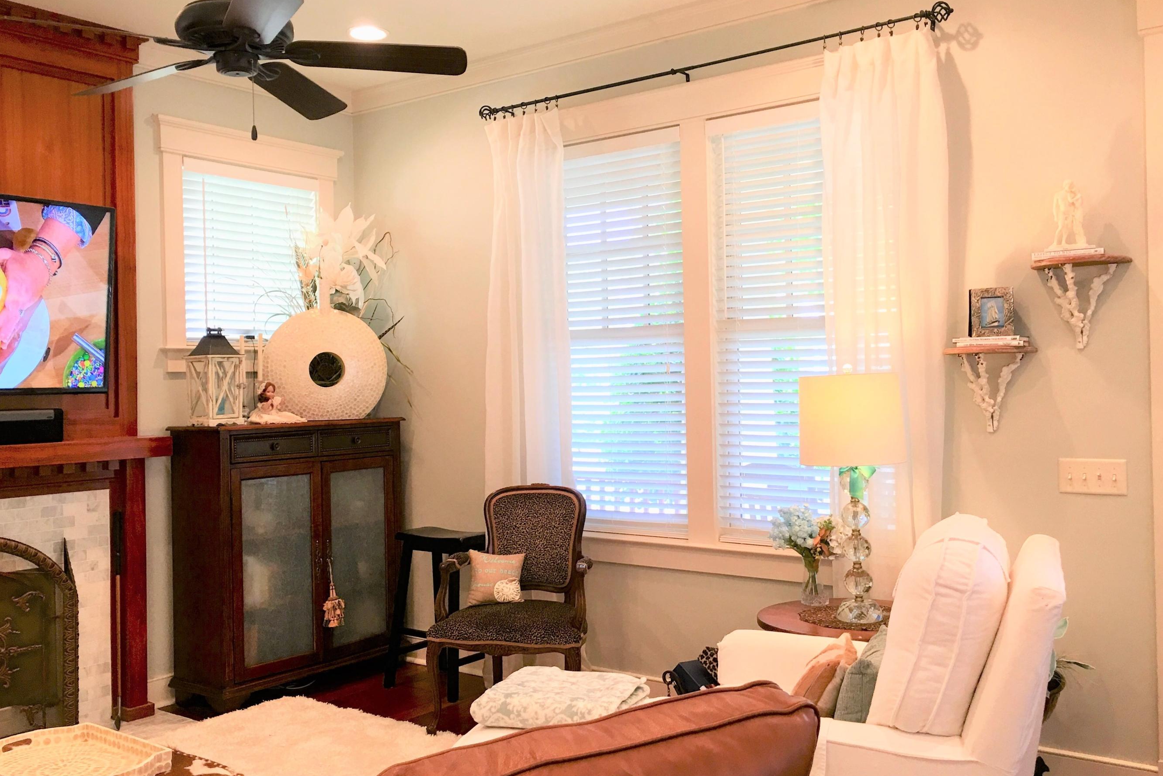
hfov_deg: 55.8
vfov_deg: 38.9
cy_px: 398
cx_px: 564
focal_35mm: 34
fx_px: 1098
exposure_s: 1/15
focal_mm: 4.15
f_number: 2.2
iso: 25
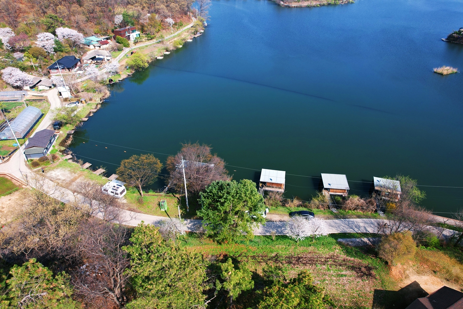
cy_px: 154
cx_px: 232
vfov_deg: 57.2
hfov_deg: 78.6
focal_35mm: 22
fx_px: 283
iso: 100
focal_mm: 8.38
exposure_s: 1/1000
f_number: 2.8
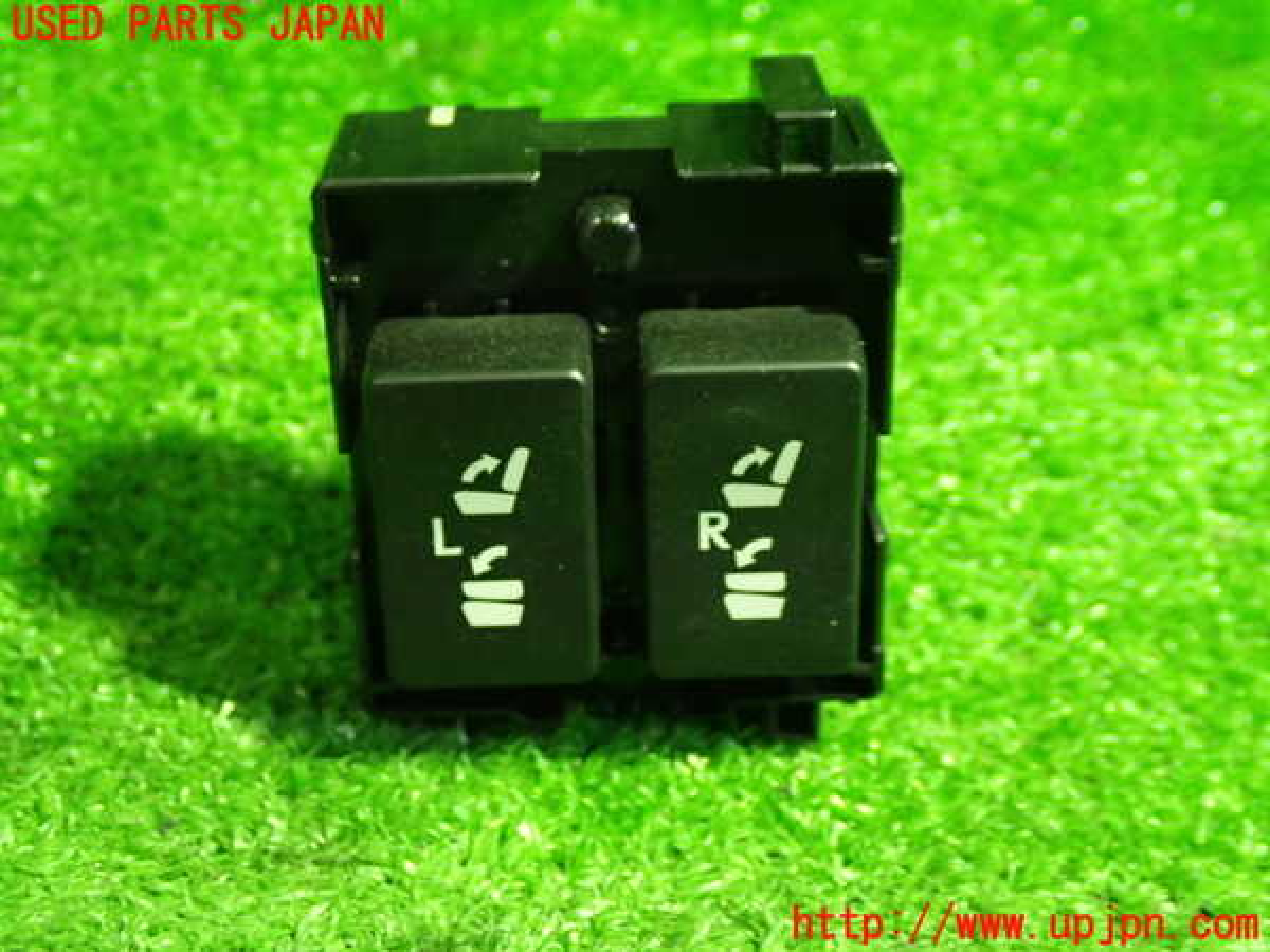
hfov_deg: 38.2
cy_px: 476
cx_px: 635
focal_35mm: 50
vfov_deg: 29.1
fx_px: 1834
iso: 800
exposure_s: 1/15
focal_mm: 9.01
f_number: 3.2
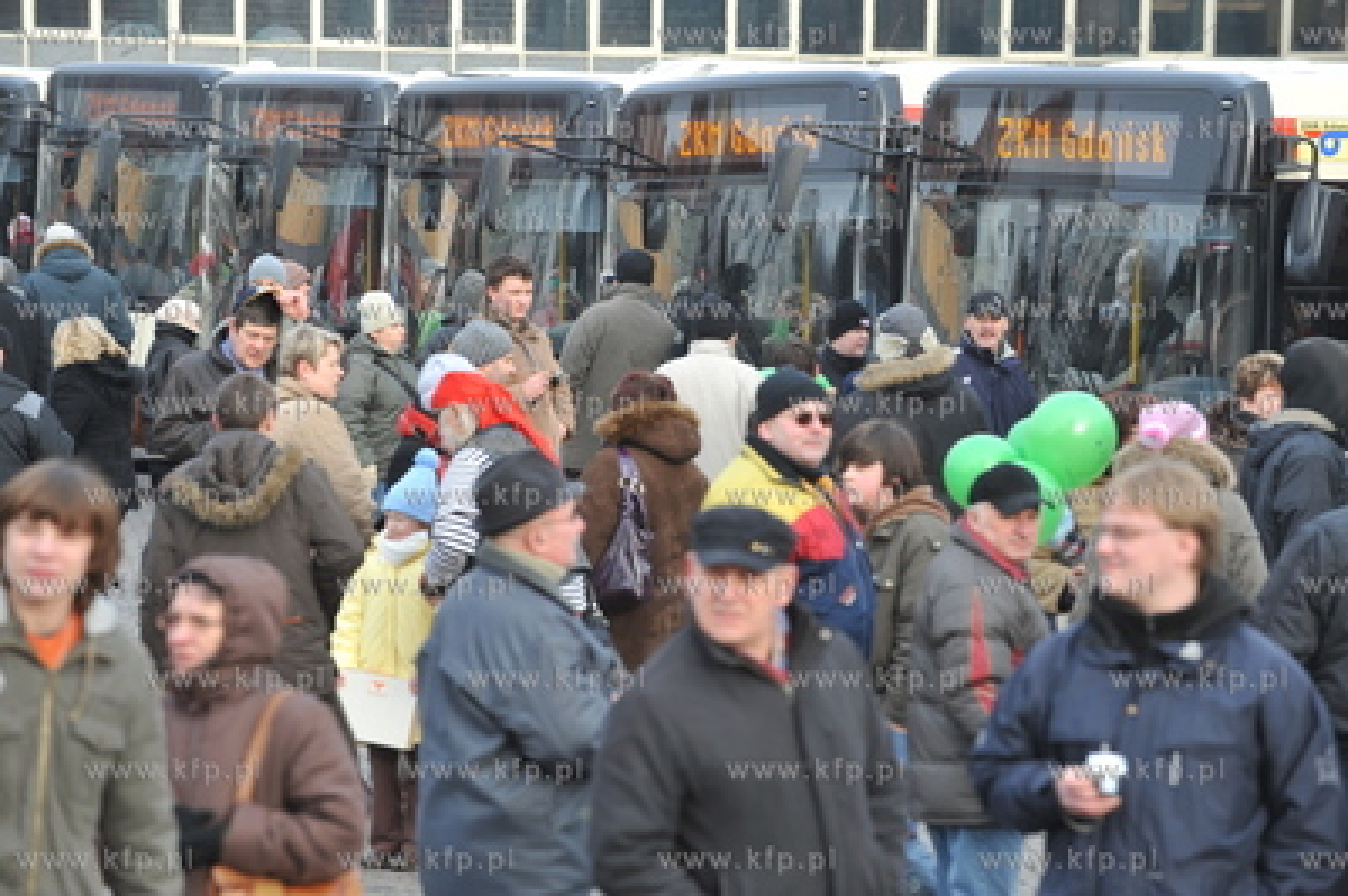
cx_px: 674
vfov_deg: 6.9
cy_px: 448
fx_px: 7483
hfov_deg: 10.3
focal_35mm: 200
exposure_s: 1/250
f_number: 8
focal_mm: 200
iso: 640
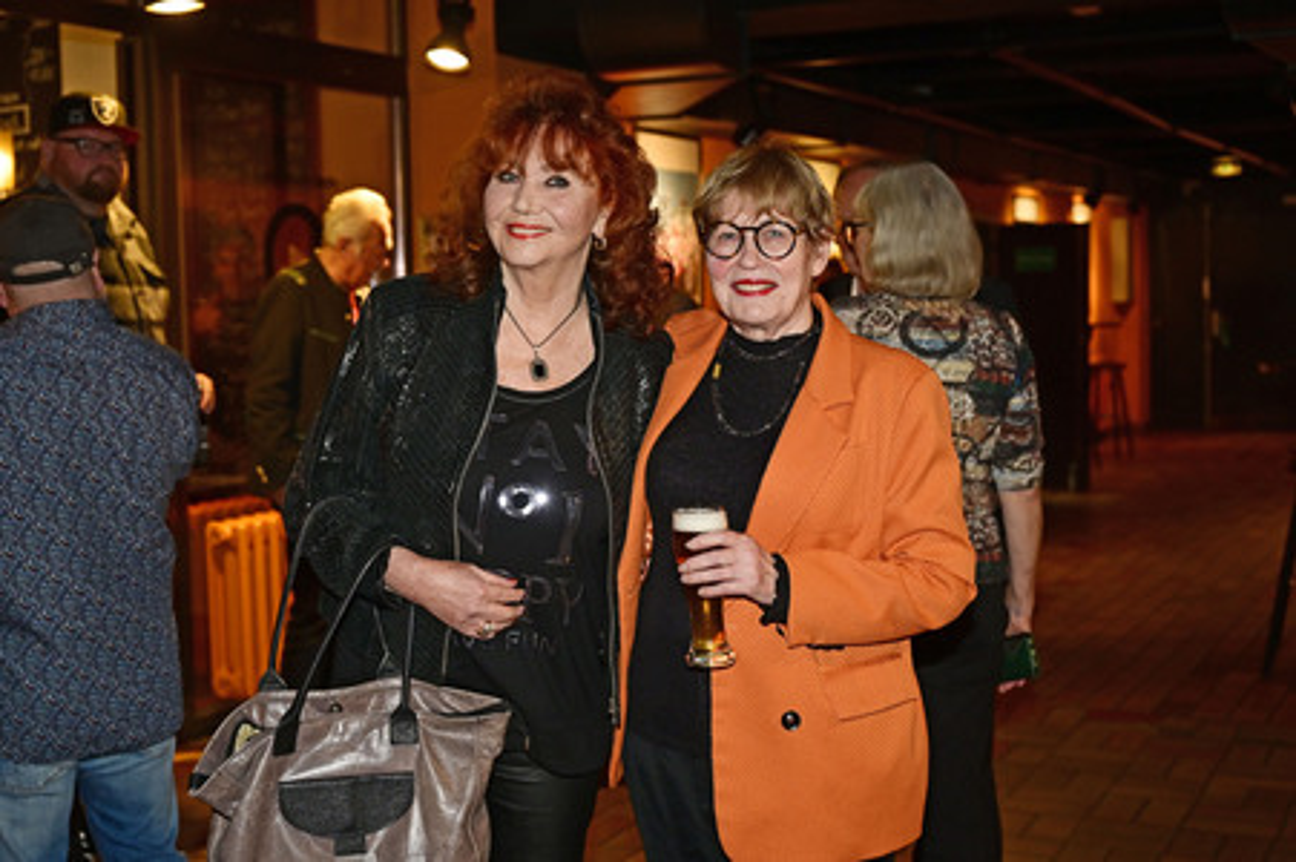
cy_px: 431
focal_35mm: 45
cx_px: 648
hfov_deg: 43.6
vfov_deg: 29.8
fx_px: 1619
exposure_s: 1/200
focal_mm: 45
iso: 2000
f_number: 4
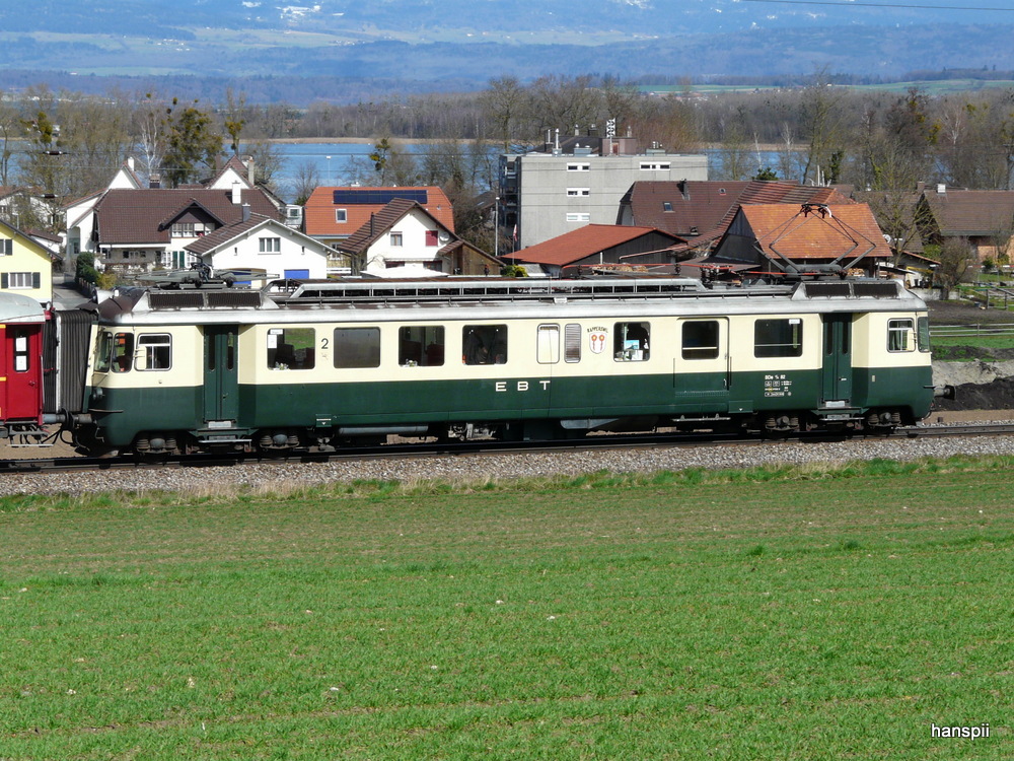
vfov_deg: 12.7
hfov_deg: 16.8
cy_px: 380
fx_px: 3427
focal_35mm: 117
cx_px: 507
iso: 100
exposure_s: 1/500
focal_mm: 19.2
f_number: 5.6
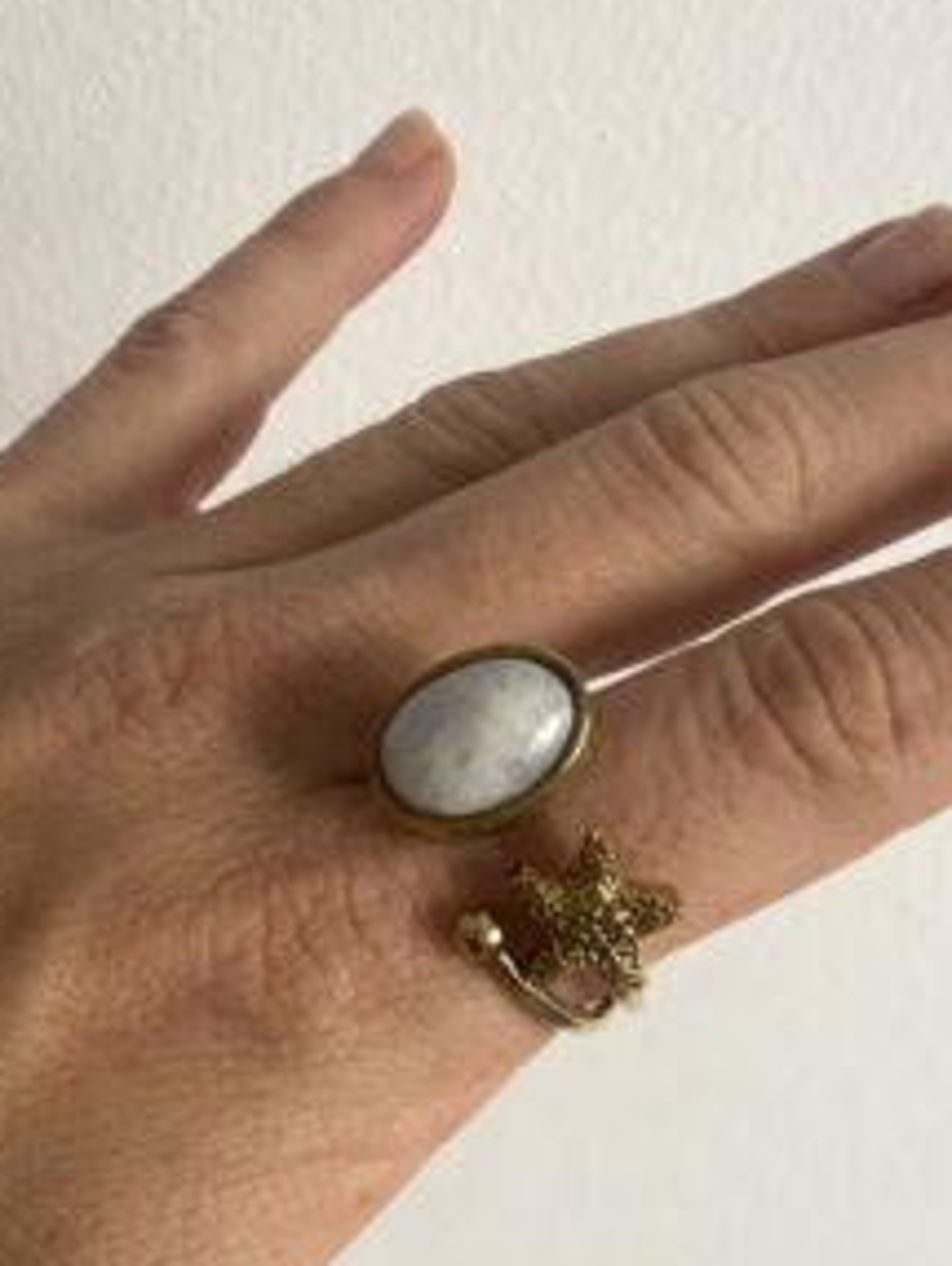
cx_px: 390
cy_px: 741
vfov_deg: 36.7
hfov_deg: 28.0
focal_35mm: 52
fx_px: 1904
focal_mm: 4.25
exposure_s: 1/60
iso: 160
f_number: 1.8
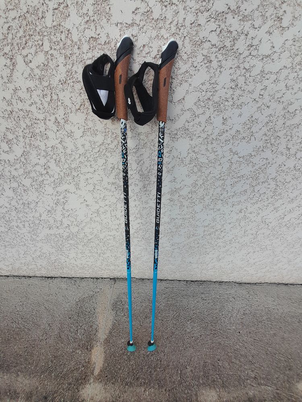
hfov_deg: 89.9
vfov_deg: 106.2
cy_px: 201
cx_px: 151
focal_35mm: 13
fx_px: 151
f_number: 2.2
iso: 40
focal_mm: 1.13
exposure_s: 1/313
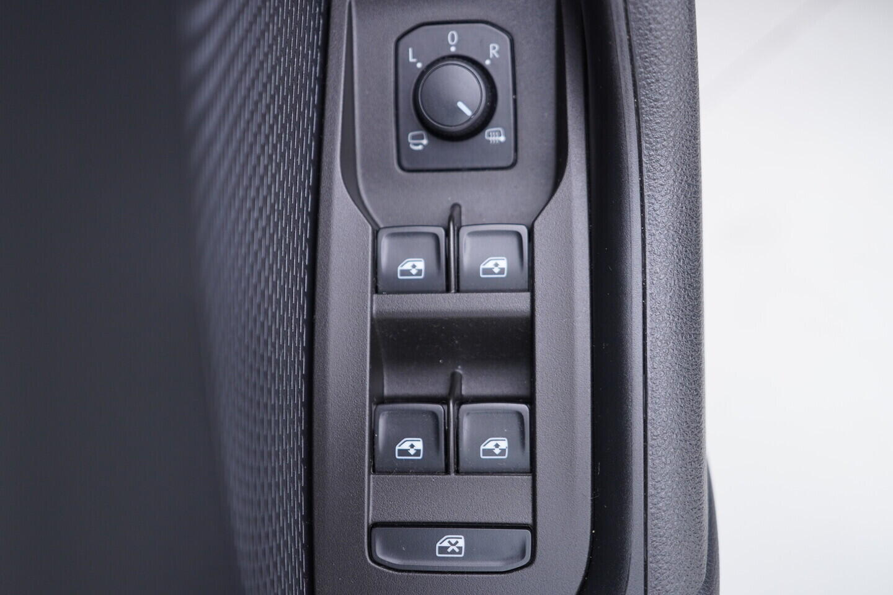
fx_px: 893
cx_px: 446
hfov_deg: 53.1
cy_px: 298
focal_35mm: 36
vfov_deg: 36.9
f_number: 2.8
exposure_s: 1/40
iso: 250
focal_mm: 24
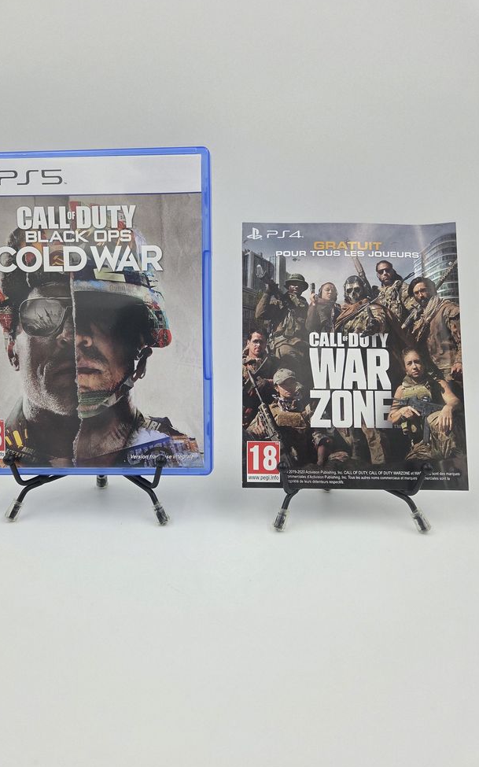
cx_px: 209
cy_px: 383
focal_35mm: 25
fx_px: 522
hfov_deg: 49.1
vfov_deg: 72.6
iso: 40
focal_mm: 5.4
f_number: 1.8
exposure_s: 1/180
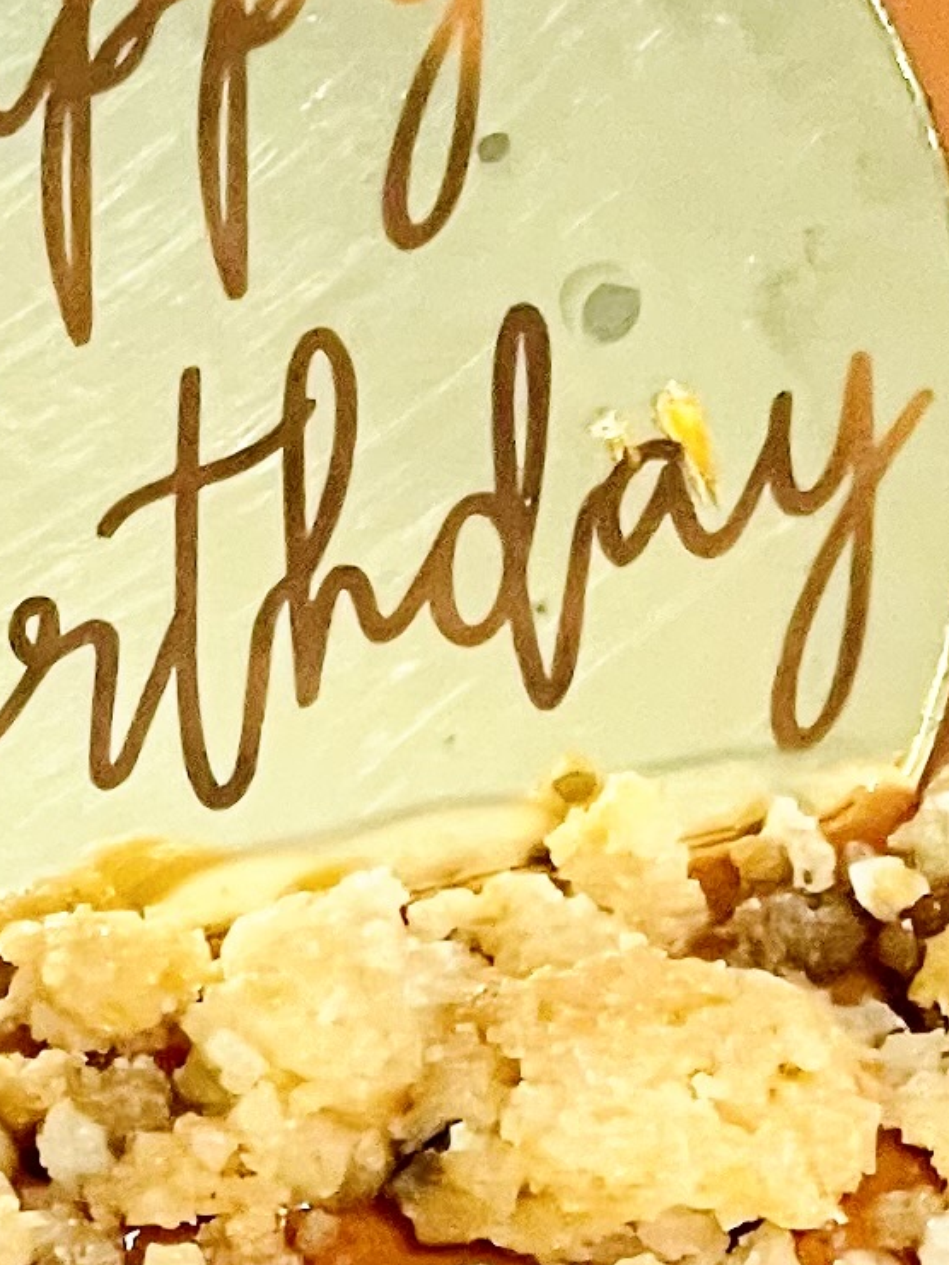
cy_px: 1676
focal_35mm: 283
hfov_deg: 5.3
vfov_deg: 6.9
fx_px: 10342
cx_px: 538
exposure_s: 1/50
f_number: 2
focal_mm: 6
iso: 320
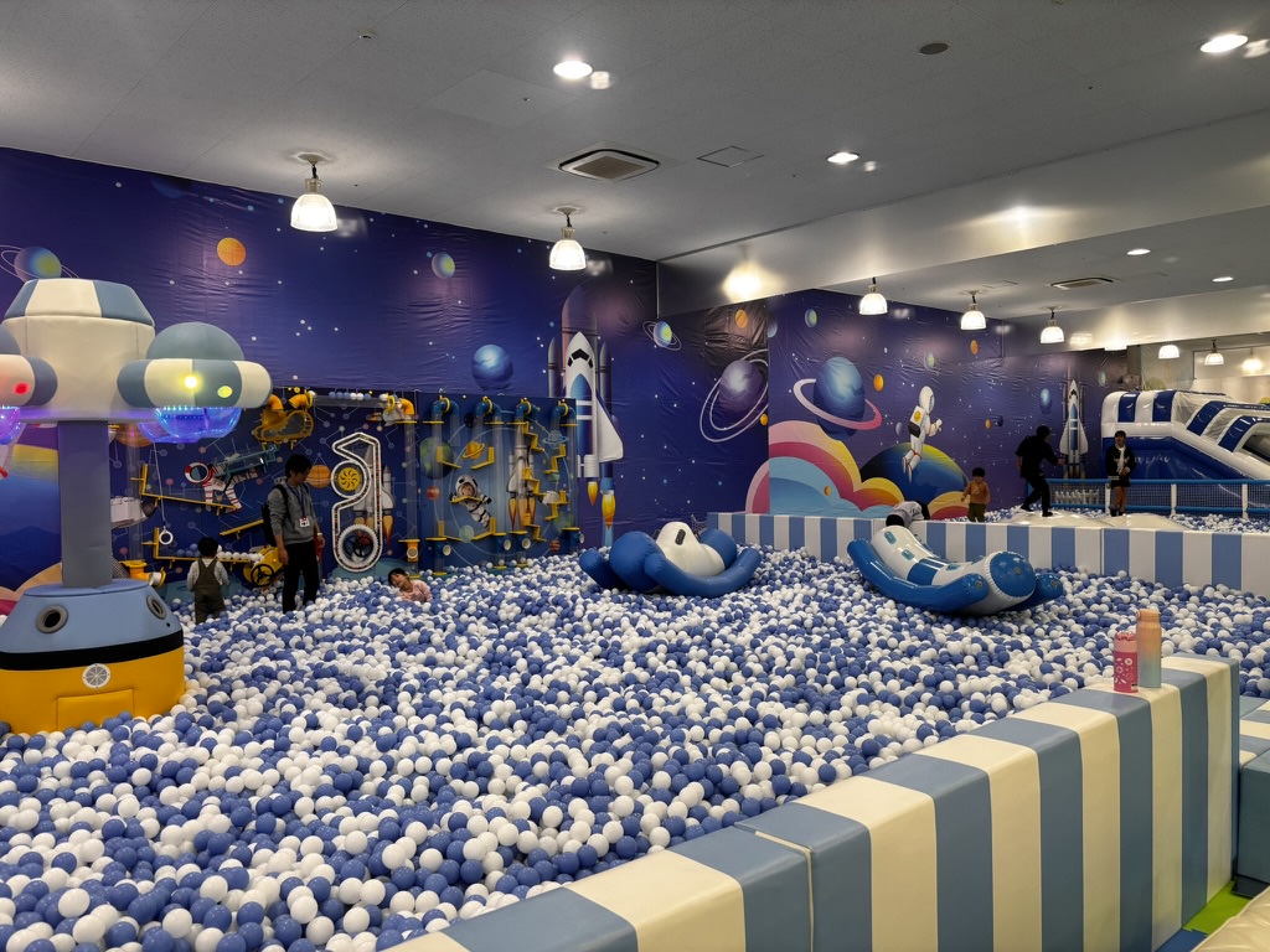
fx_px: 954
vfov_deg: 53.1
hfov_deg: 67.3
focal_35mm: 26
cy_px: 476
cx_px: 635
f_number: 1.6
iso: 64
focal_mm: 5.96
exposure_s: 1/67
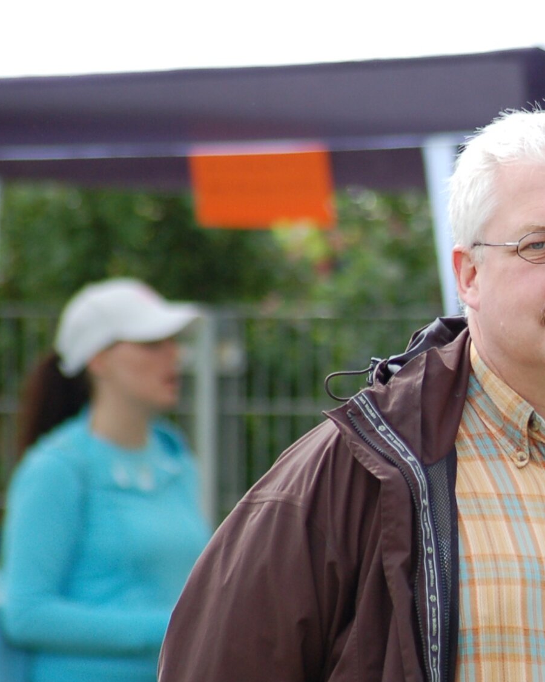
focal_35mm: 536
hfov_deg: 2.9
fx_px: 10805
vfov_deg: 3.6
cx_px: 651
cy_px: 420
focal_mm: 195
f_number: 5
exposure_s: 1/640
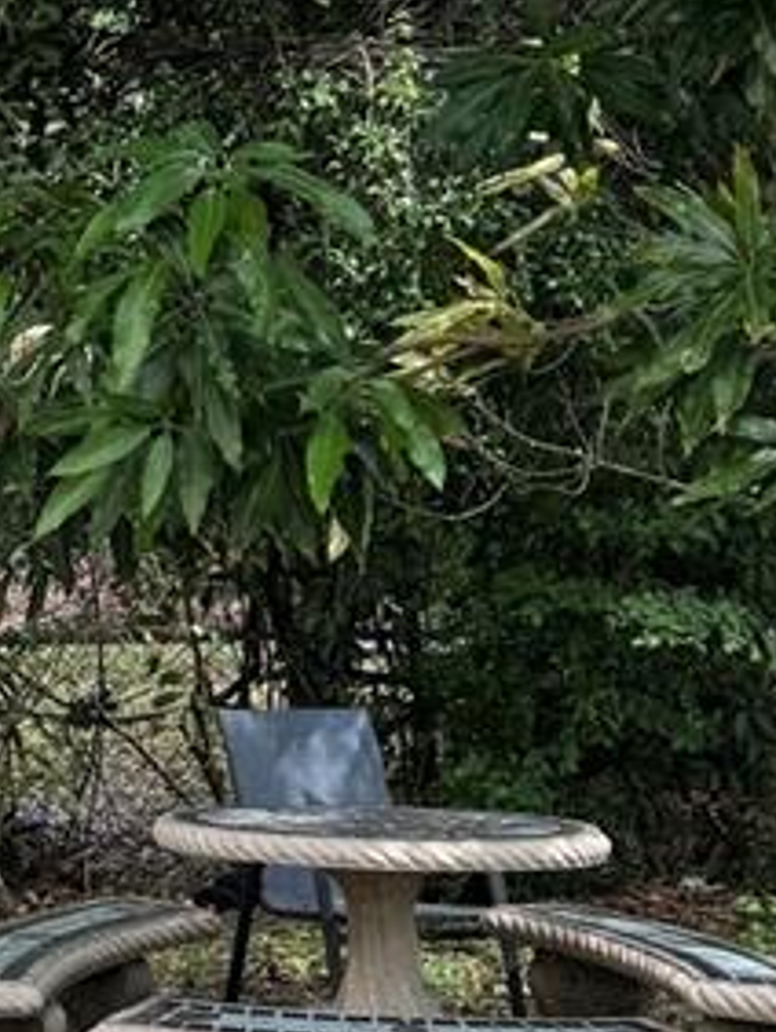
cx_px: -663
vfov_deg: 18.8
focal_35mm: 102
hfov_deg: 13.0
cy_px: 55
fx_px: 3044
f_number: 1.78
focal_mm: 6.86
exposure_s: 1/397
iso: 80
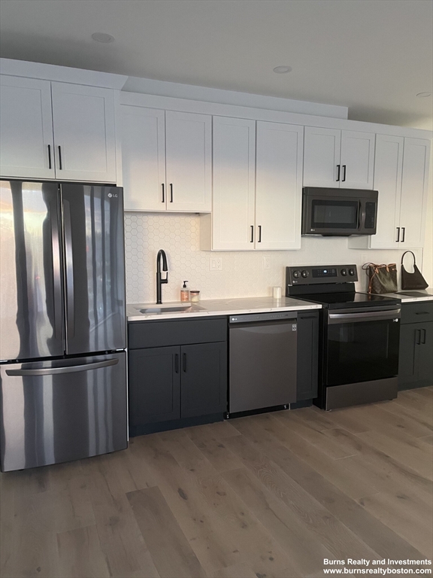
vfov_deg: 67.3
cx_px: 216
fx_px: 434
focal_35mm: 26
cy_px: 289
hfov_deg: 53.1
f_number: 1.6
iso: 500
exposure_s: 1/43
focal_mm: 4.2
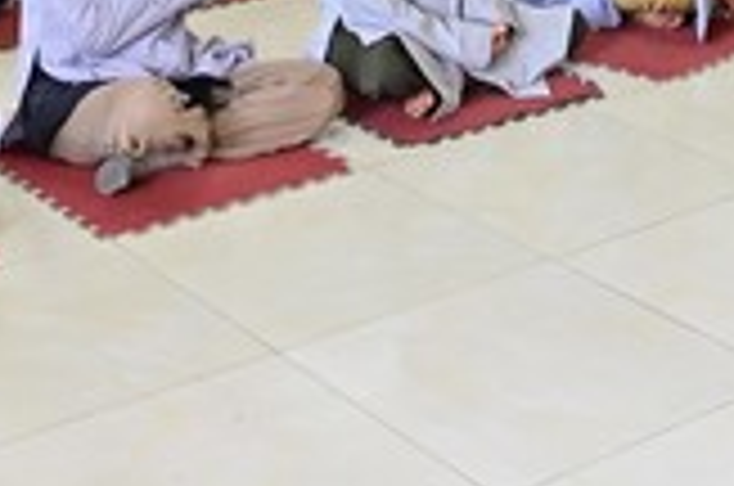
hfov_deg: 21.2
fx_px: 1953
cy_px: -441
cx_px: 513
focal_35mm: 96
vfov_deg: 12.7
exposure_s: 1/100
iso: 1600
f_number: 6.3
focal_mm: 24
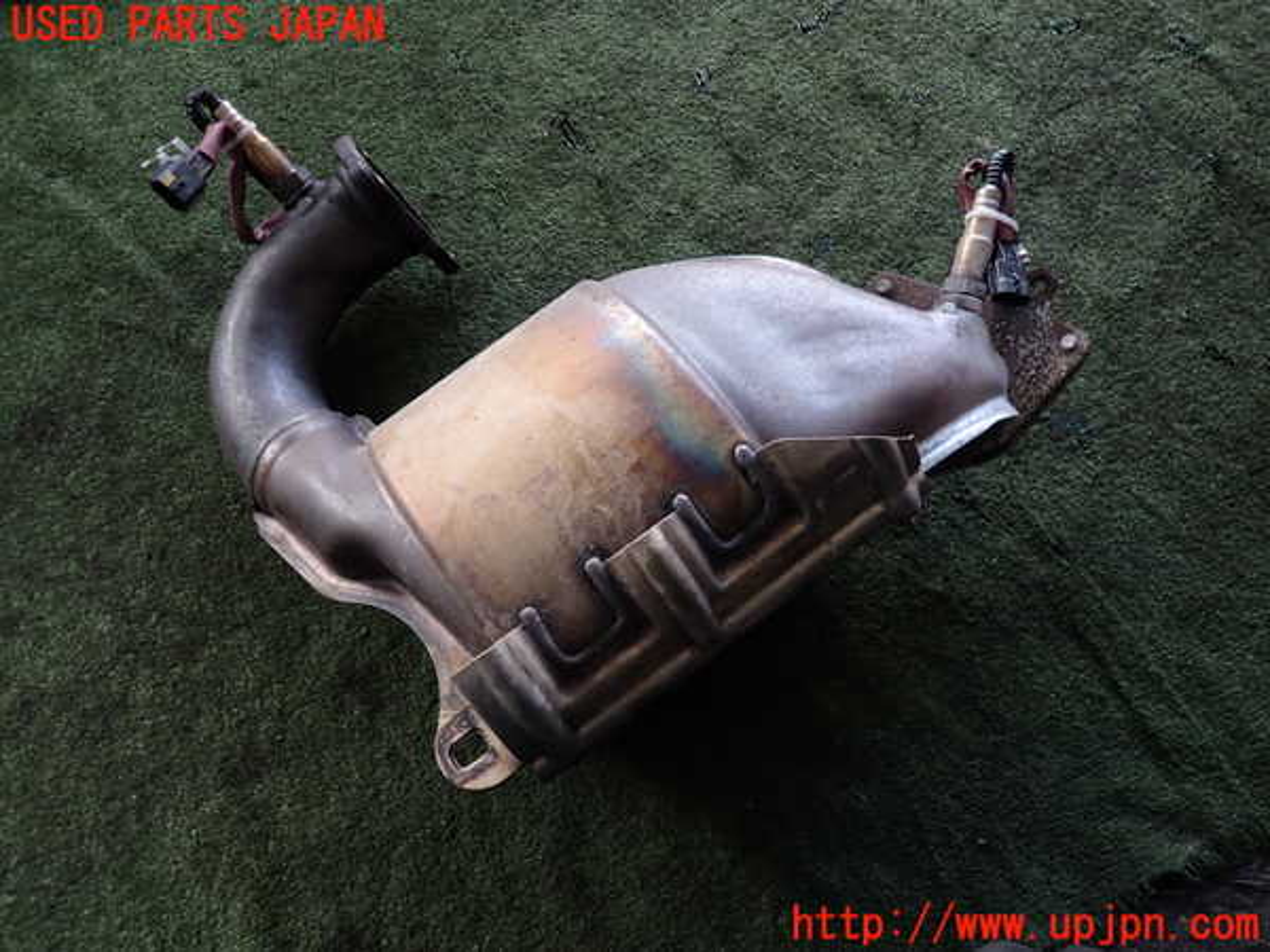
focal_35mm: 25
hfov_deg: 69.4
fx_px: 917
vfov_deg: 54.9
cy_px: 476
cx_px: 635
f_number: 2
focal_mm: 4.5
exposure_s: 1/60
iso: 125
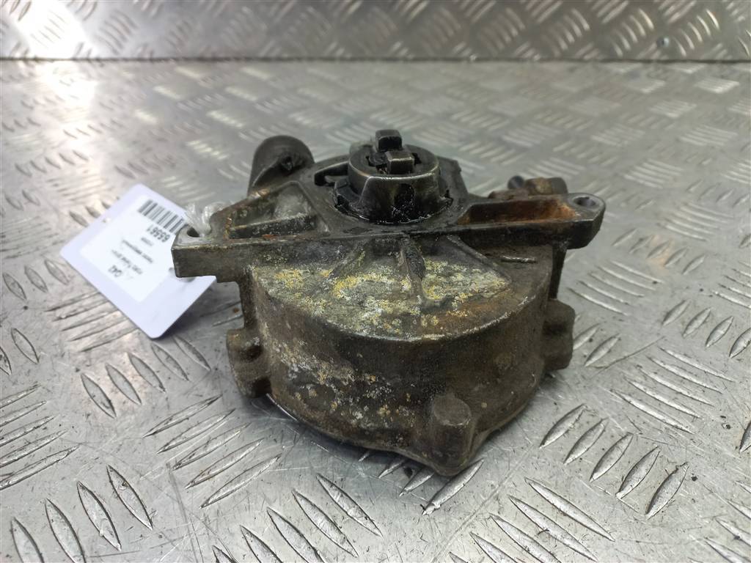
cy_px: 282
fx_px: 542
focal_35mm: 25
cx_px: 376
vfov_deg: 54.9
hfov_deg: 69.4
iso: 80
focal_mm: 4.6
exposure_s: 1/50
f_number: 1.8
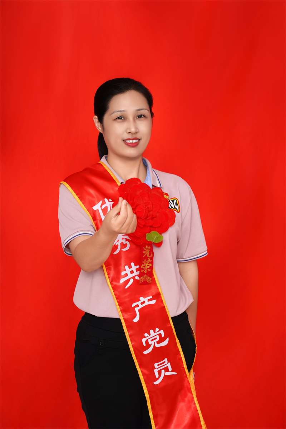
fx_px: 1251
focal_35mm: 105
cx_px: 143
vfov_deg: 19.5
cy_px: 214
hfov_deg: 13.0
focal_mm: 105
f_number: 11
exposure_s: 1/160
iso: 100
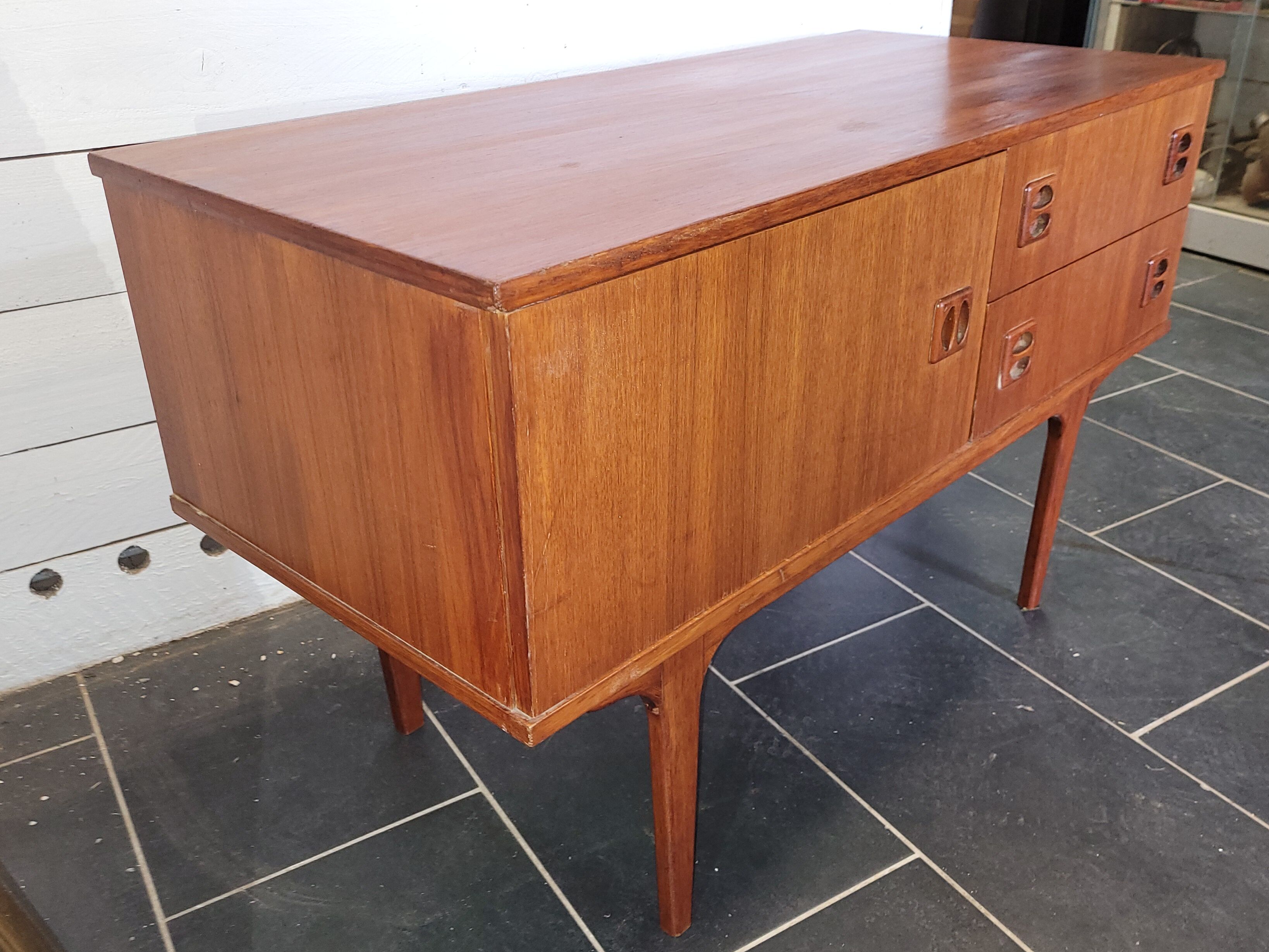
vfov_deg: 44.1
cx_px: 707
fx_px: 1173
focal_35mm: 32
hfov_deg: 56.7
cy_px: 508
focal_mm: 5.4
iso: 160
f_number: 1.8
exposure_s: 1/14
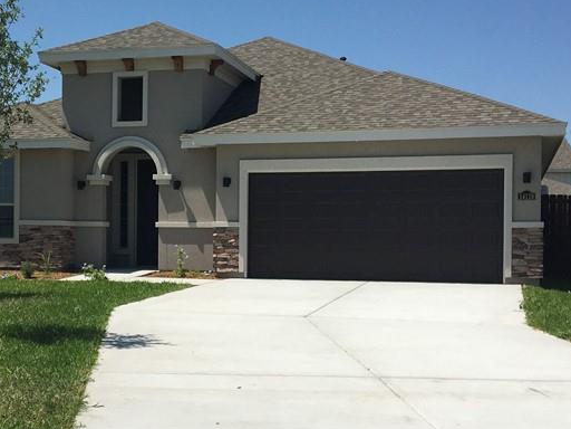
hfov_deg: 33.0
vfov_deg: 25.2
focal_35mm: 58
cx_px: 195
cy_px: 244
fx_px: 957
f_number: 2.2
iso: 25
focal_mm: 4.15
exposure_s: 1/3846
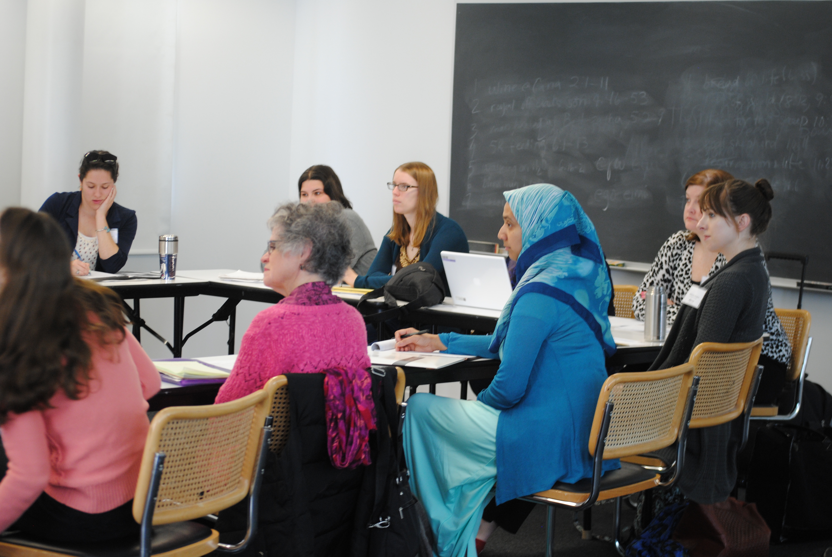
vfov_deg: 16.6
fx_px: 1909
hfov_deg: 24.6
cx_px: 416
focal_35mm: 82
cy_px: 278
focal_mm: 55
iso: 320
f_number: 4
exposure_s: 1/30
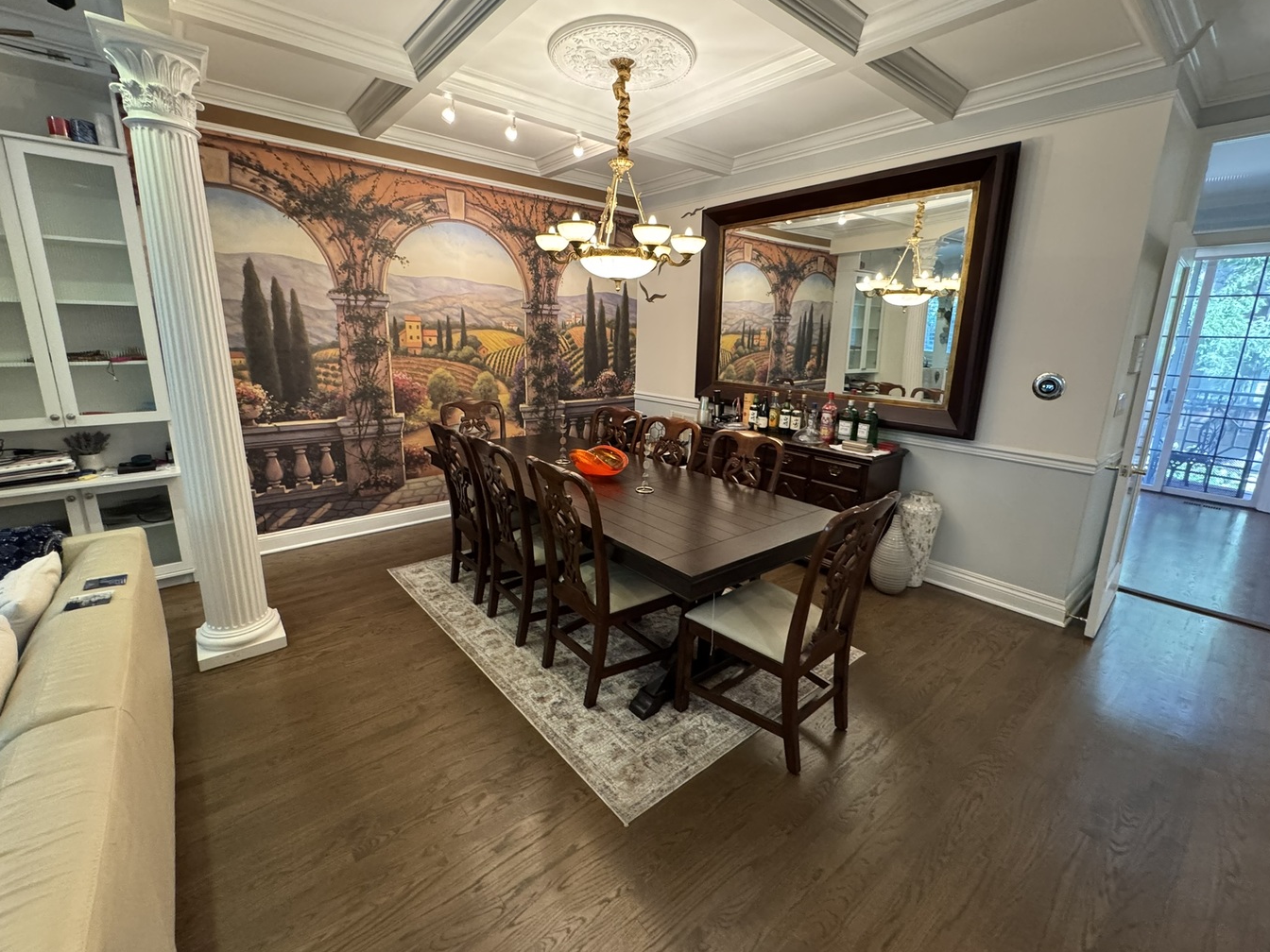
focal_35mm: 15
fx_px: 550
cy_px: 459
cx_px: 633
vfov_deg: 81.7
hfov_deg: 98.2
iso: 640
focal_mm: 2.22
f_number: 2.2
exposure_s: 1/60
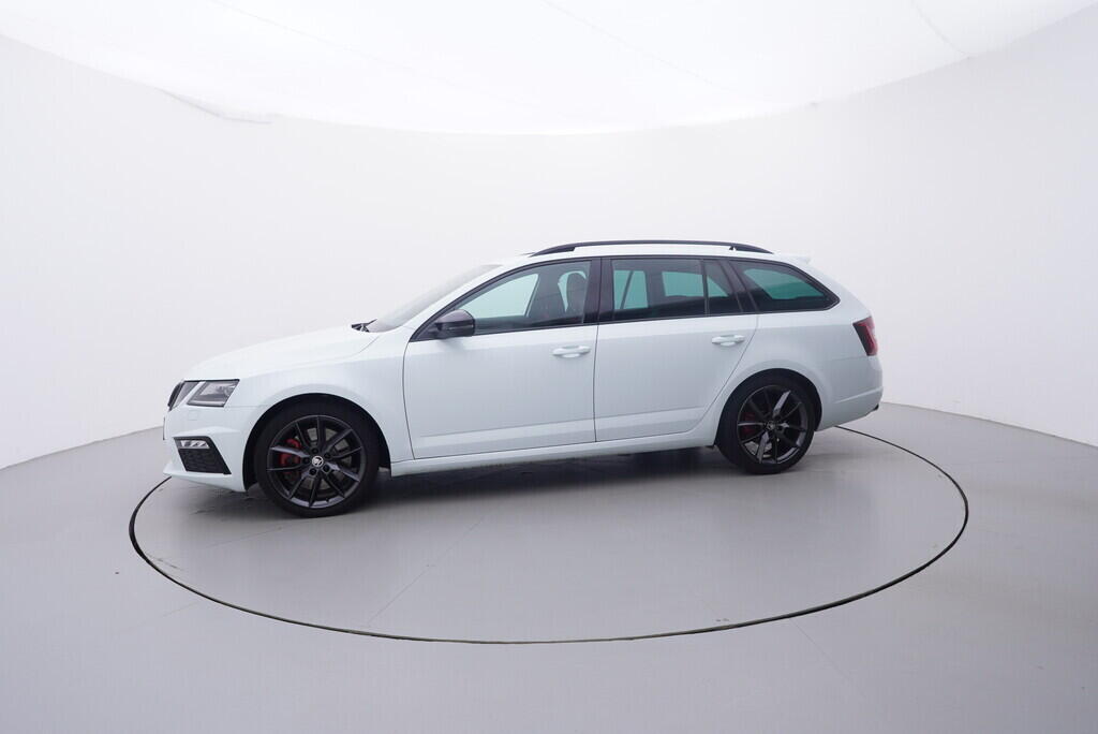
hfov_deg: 77.3
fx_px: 687
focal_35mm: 22
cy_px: 367
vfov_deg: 56.2
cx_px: 549
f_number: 5
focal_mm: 15
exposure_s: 1/80
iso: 200
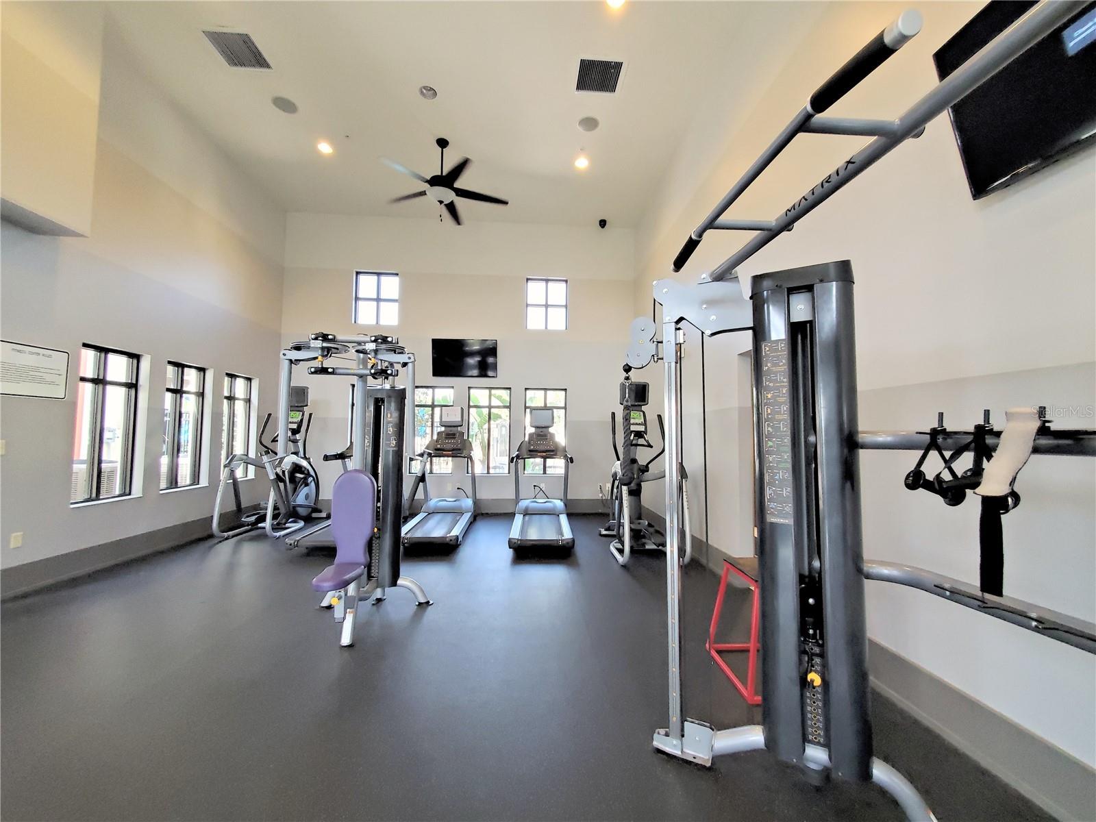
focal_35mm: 13
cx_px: 548
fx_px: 412
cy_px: 411
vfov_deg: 89.9
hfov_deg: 106.2
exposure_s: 1/59
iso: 320
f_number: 2.2
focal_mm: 1.8
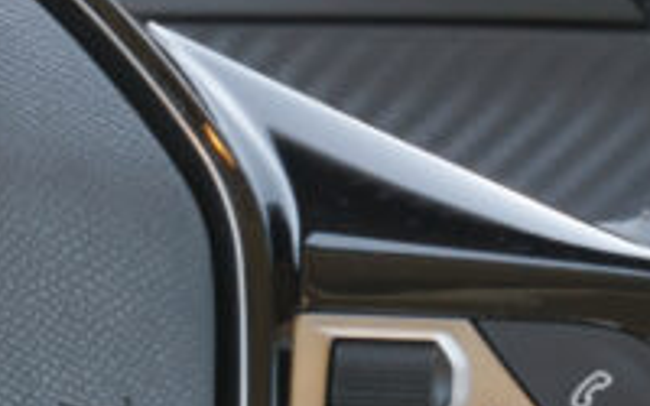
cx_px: -406
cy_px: 489
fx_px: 6289
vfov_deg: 3.7
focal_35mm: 355
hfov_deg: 5.8
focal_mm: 45
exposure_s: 1/125
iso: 2000
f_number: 7.1
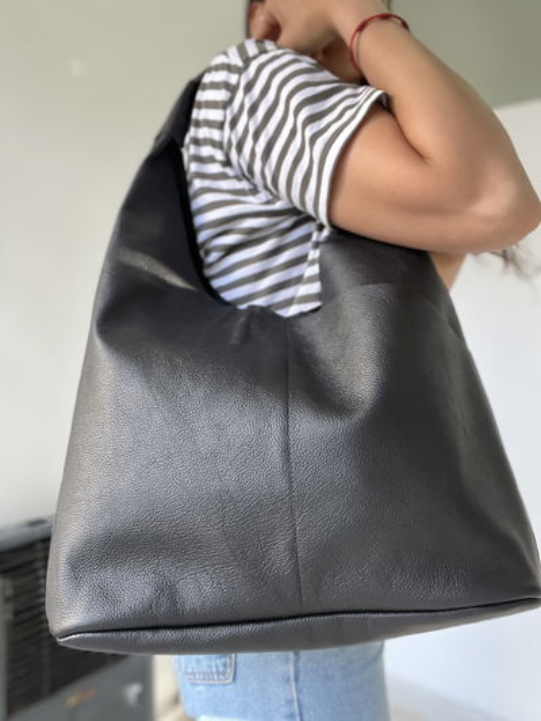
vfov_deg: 60.0
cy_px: 360
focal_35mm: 30
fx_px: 625
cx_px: 270
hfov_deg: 46.8
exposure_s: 1/60
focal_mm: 2.71
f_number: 2.2
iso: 125
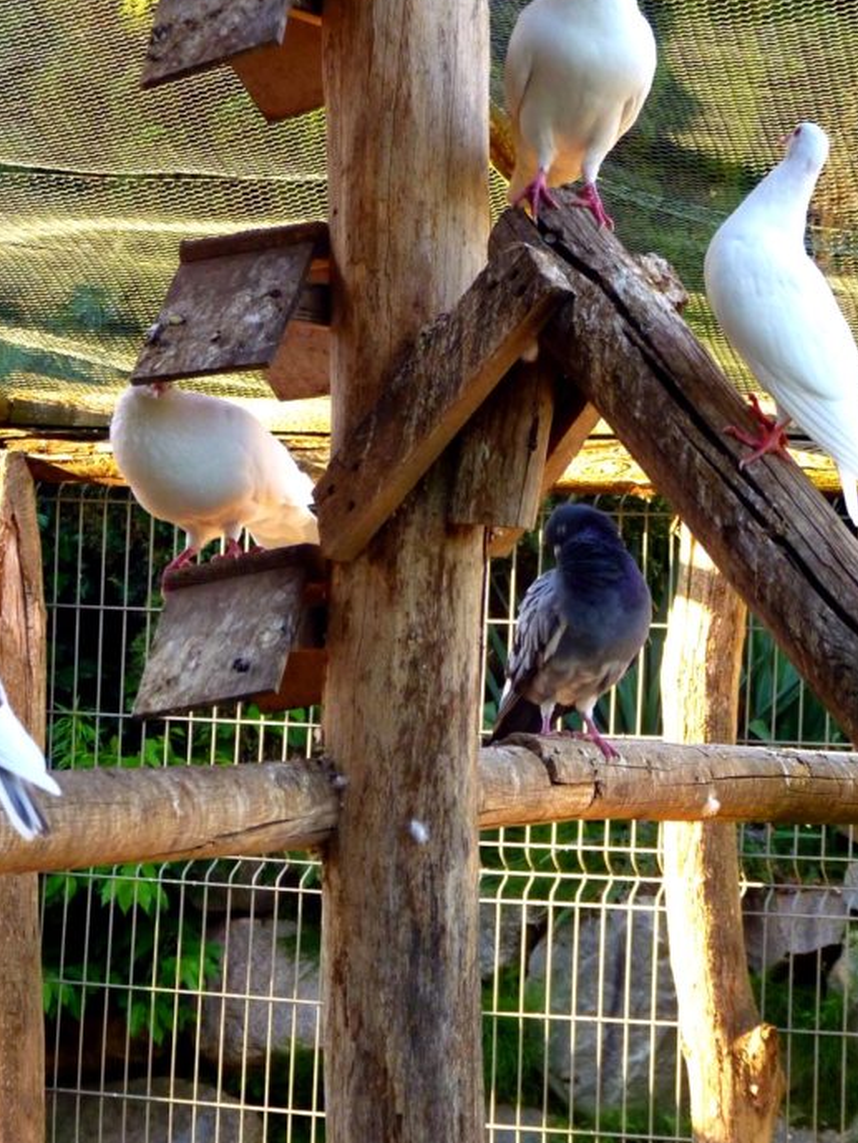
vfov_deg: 12.6
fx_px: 5154
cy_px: 347
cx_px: 365
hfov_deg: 9.5
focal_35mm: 156
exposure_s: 1/80
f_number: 3.6
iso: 200
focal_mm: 18.7
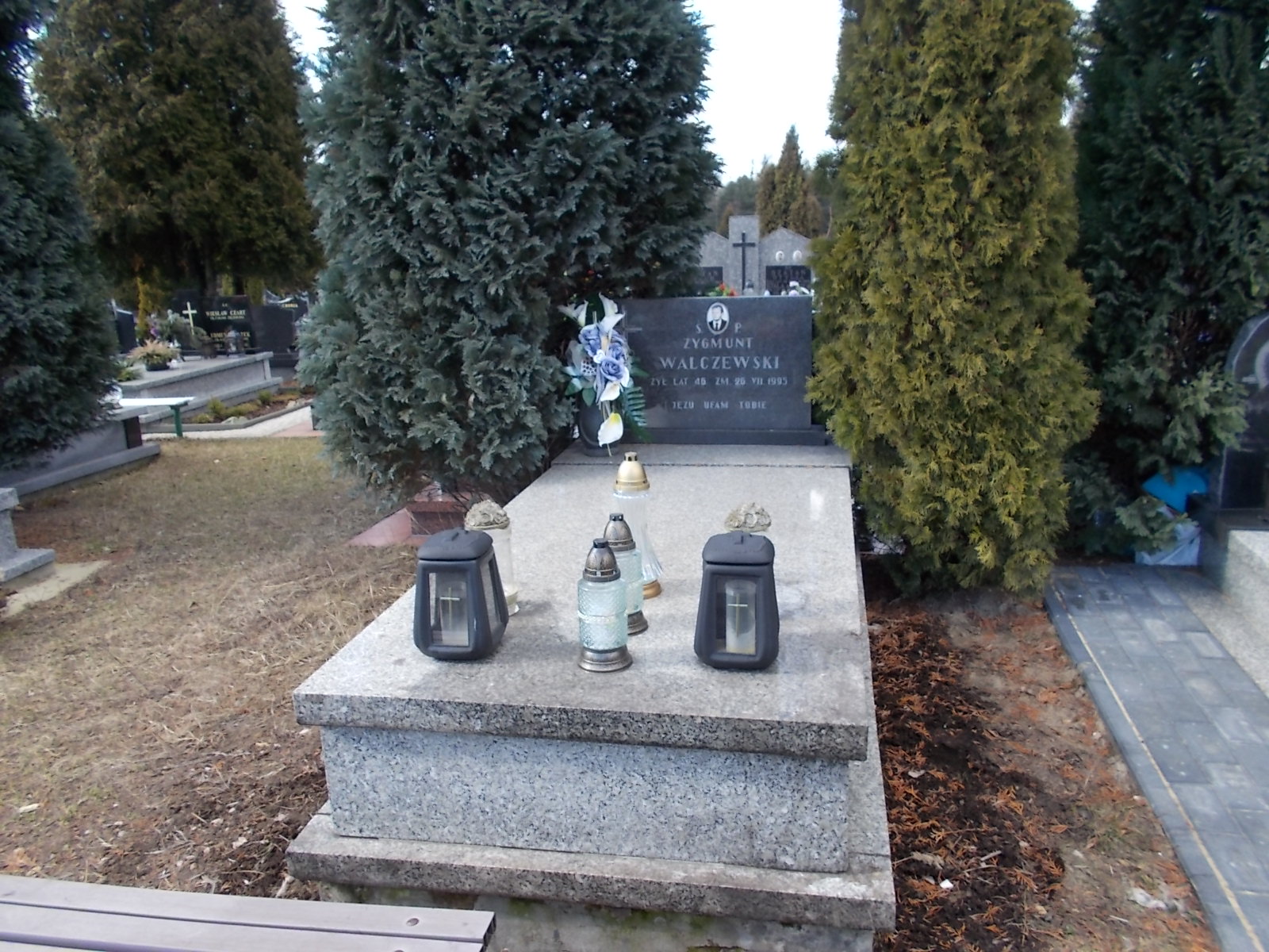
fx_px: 953
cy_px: 476
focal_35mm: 26
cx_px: 634
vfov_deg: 53.1
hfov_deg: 67.3
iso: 80
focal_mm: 4.6
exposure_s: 1/200
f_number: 3.2
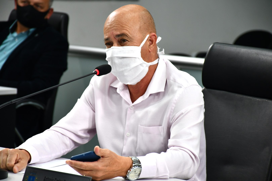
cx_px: 136
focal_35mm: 195
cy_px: 90
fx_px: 1473
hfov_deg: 10.5
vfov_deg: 7.0
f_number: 5.6
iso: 800
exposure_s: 1/100
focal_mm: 130
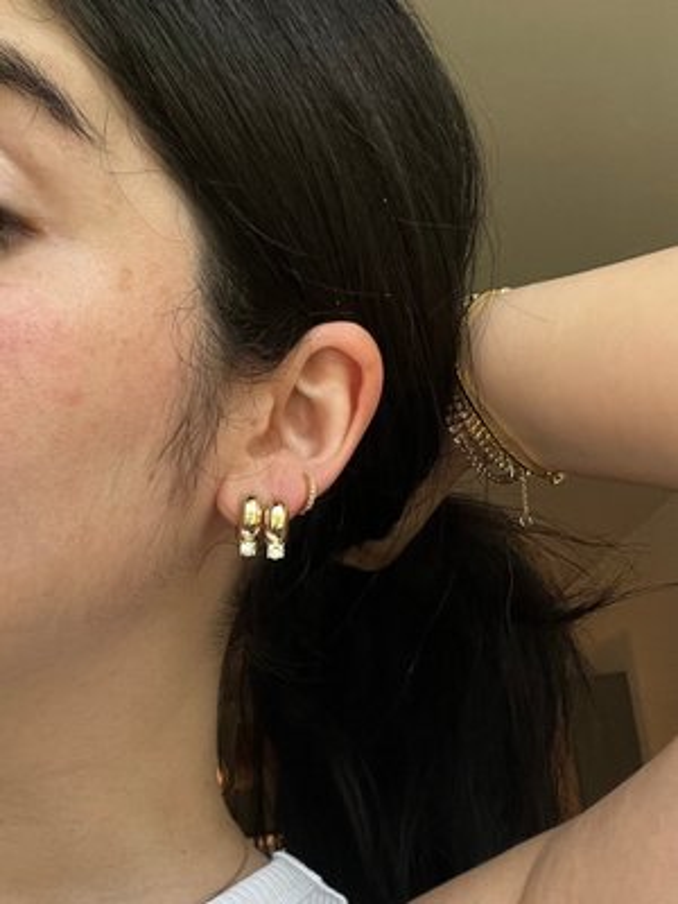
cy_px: 452
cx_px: 339
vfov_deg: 60.0
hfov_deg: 46.8
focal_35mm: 30
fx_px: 783
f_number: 2.2
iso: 100
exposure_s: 1/93
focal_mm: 2.71
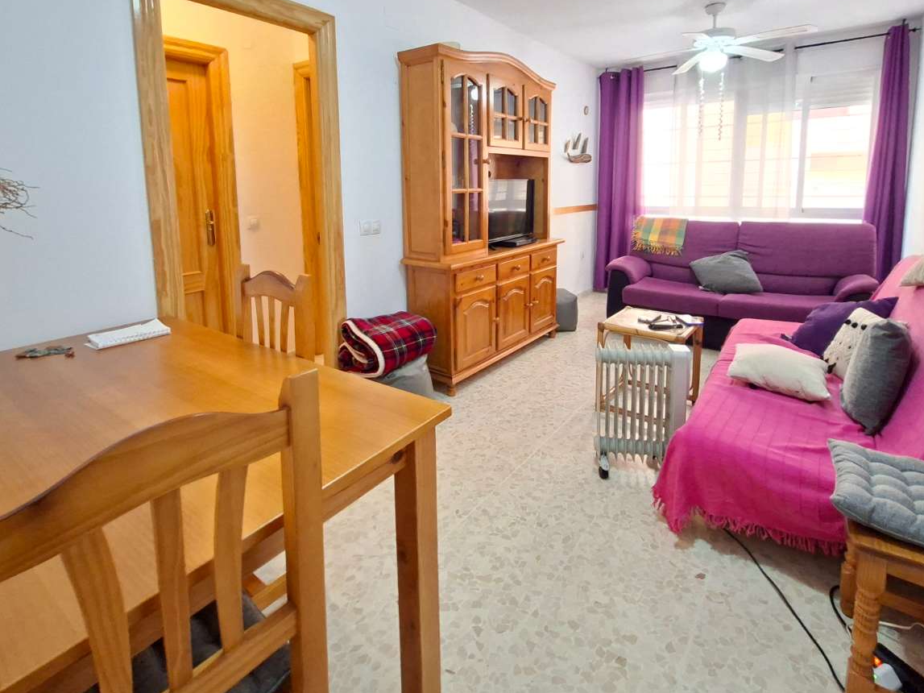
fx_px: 454
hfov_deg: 91.0
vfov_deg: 73.1
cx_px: 462
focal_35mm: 17
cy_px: 247
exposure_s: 1/20
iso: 500
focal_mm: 1.74
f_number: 2.2
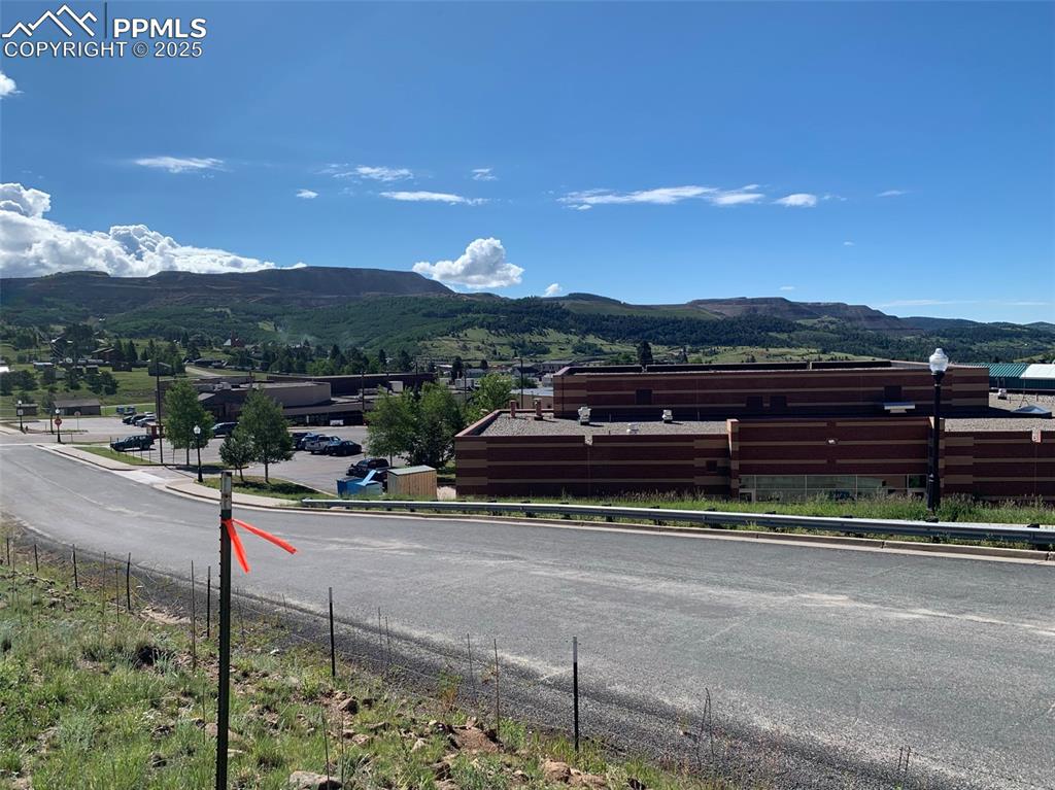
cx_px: 528
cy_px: 395
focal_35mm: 26
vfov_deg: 53.0
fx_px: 792
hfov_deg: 67.3
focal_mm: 4.25
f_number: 1.8
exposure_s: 1/3185
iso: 25
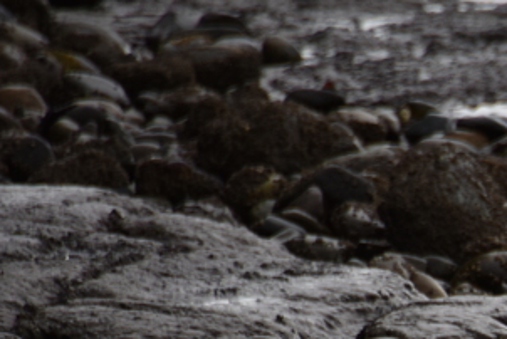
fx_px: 17917
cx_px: 1043
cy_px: 495
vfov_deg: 1.1
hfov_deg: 1.6
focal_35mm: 1271
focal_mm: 300
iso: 280
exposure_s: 1/640
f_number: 5.6
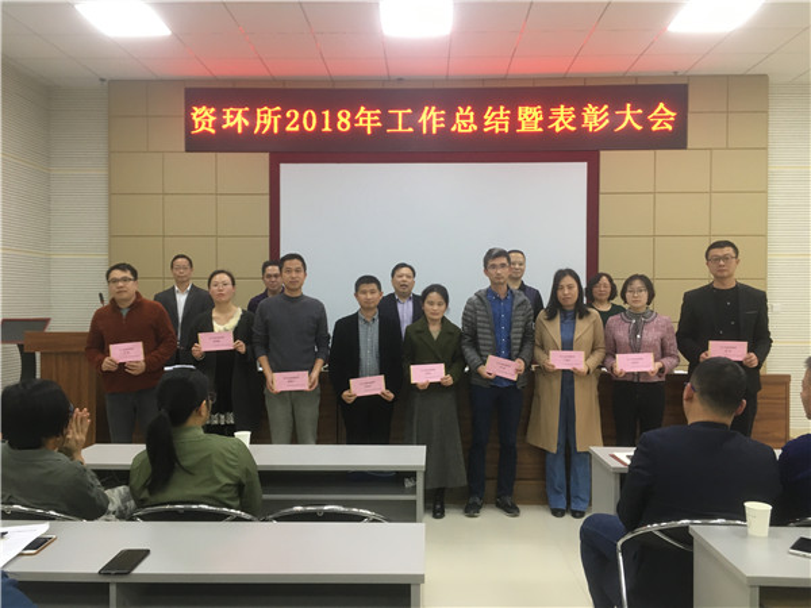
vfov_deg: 48.2
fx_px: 679
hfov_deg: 61.7
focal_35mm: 29
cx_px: 406
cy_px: 304
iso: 100
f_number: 2.2
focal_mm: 4.15
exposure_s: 1/33
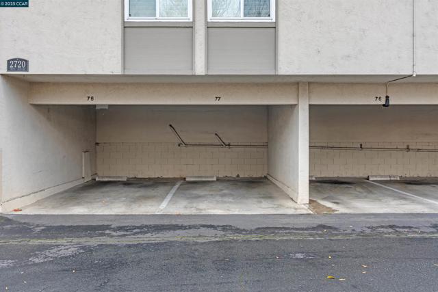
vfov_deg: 37.9
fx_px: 426
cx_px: 219
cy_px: 146
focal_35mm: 35
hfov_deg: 54.4
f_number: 8
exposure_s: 1/3
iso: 100
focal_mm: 35
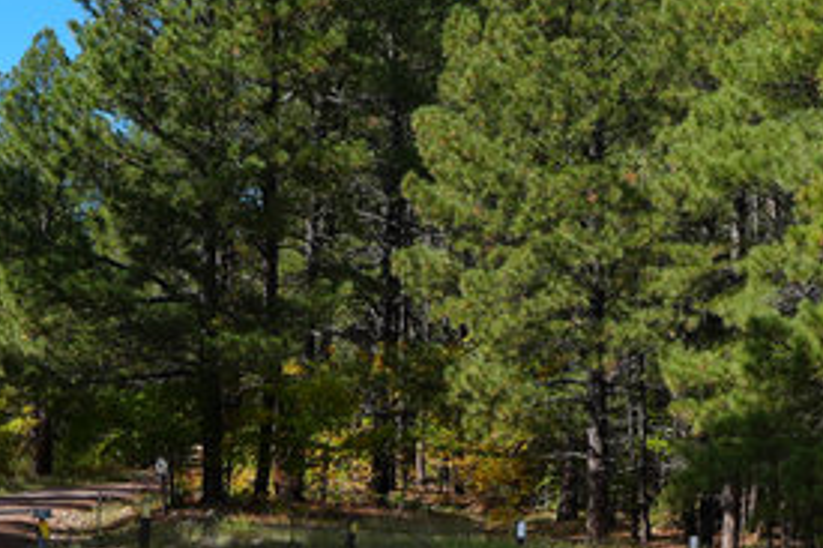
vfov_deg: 18.0
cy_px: 569
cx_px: 437
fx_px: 1682
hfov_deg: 27.5
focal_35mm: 74
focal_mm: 15
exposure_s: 1/125
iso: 100
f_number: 9
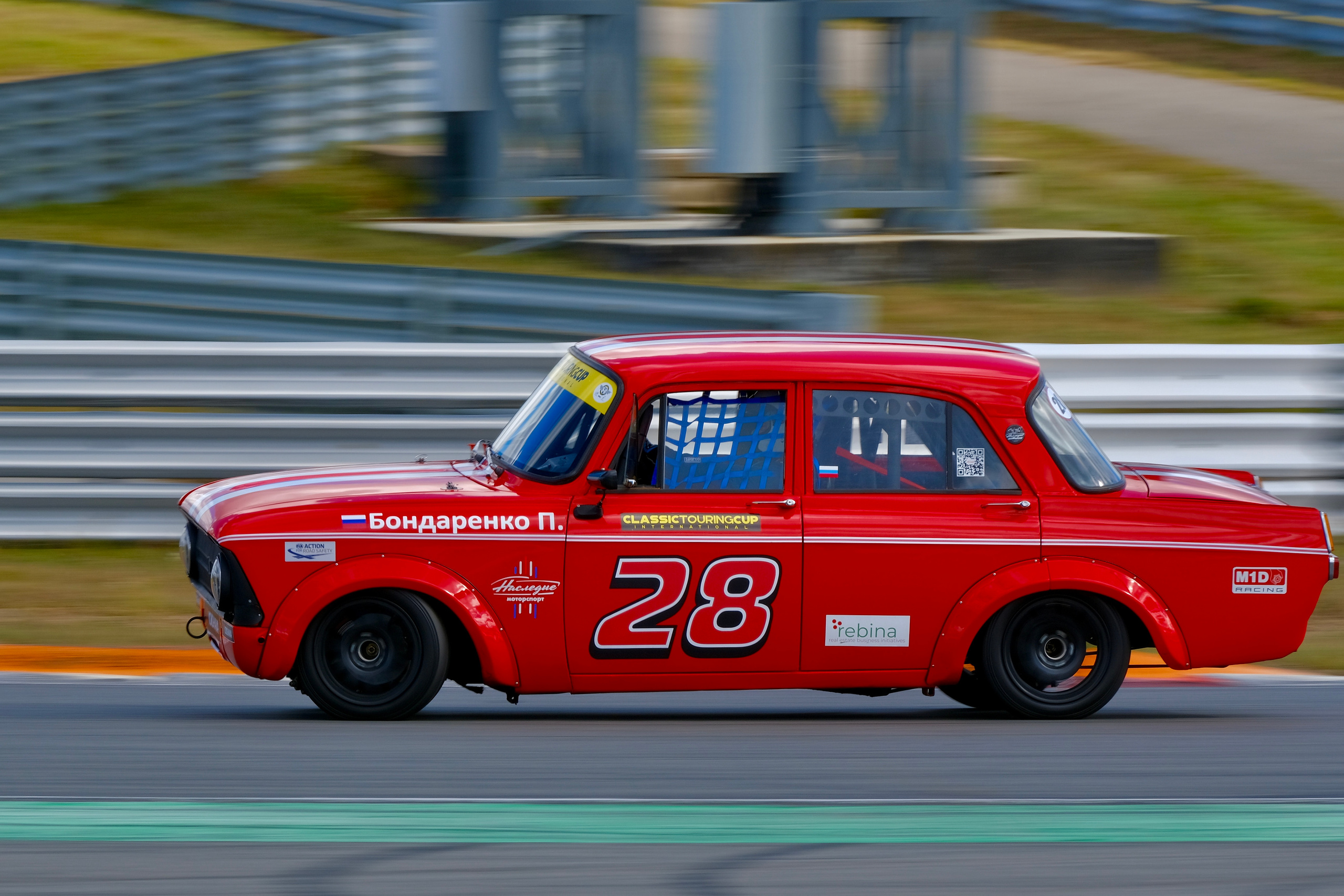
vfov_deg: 4.4
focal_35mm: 310
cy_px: 448
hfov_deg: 6.6
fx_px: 11573
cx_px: 672
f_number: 11
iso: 160
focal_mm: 206.5
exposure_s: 1/110
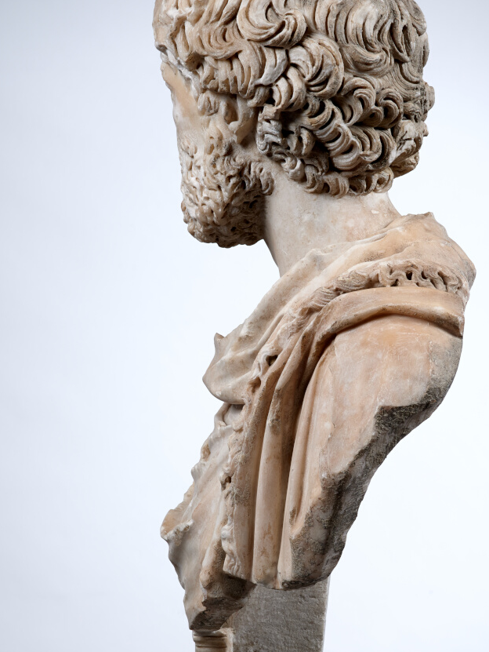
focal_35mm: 101
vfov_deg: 19.4
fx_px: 1901
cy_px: 382
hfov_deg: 14.7
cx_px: 286
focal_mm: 80
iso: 100
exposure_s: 1/125
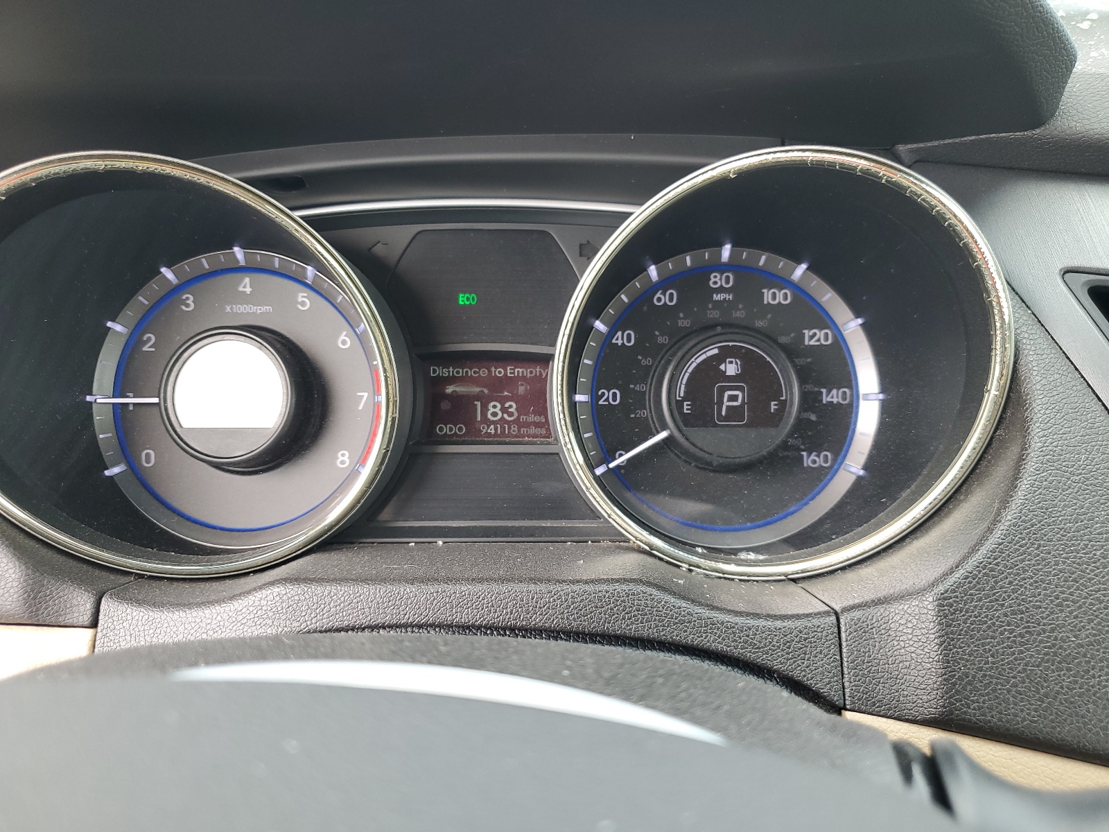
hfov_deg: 67.3
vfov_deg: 53.1
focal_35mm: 26
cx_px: 554
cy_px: 416
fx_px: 833
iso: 64
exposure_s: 1/120
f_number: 1.5
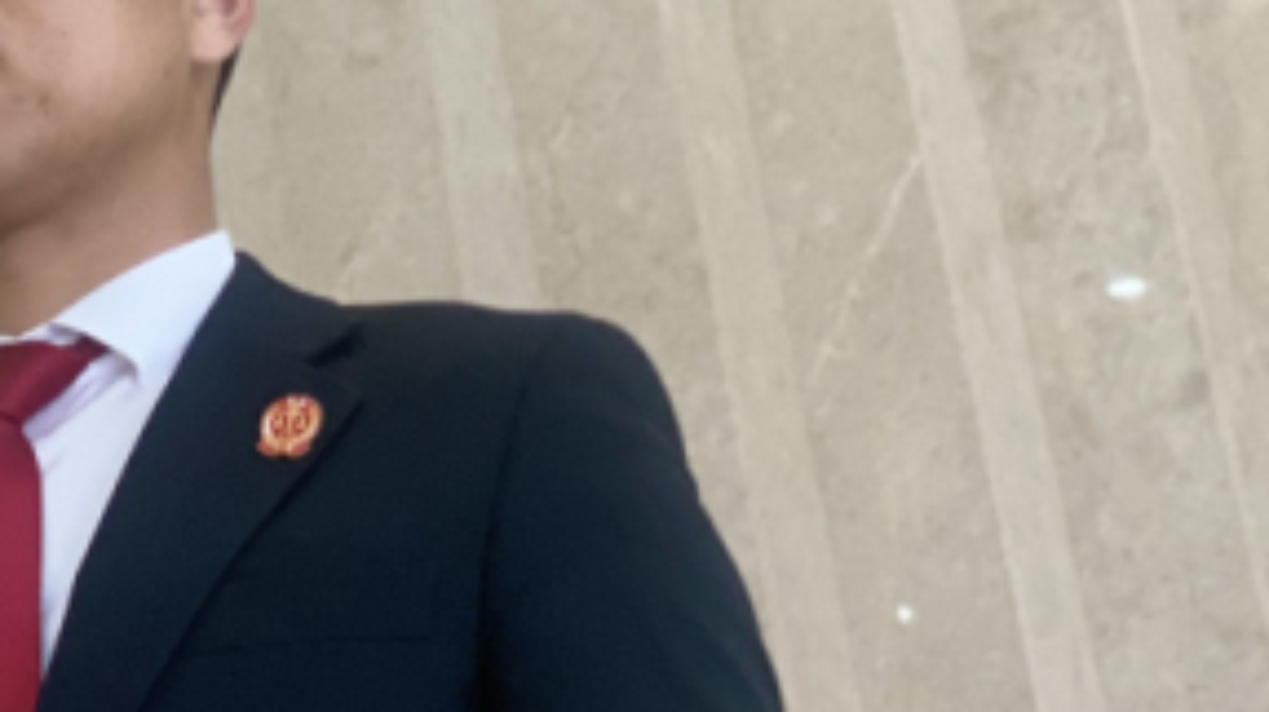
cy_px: -705
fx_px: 5313
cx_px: 155
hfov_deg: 13.5
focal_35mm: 158
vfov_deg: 7.4
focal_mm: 6
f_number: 2
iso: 200
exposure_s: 1/100
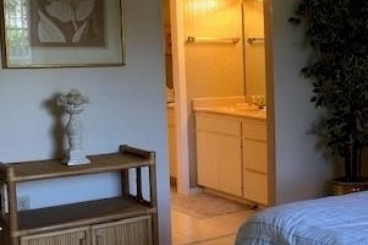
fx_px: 633
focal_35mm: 62
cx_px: 373
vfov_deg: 21.9
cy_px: 121
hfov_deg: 30.1
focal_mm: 4
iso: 40
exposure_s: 1/30
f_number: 1.8
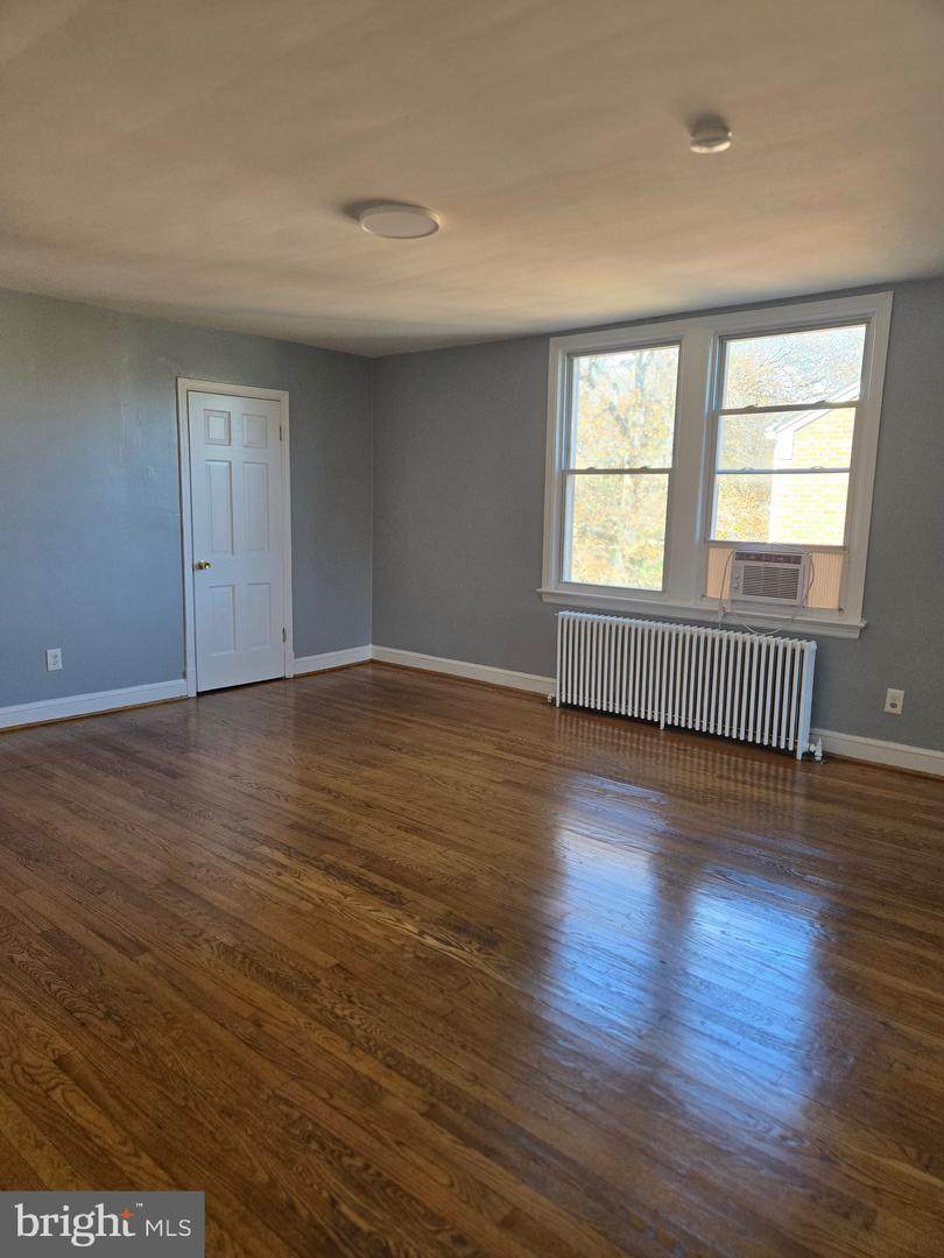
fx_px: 836
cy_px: 629
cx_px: 472
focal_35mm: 23
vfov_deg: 73.9
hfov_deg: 58.9
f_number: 1.8
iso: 250
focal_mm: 5.4
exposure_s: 1/359
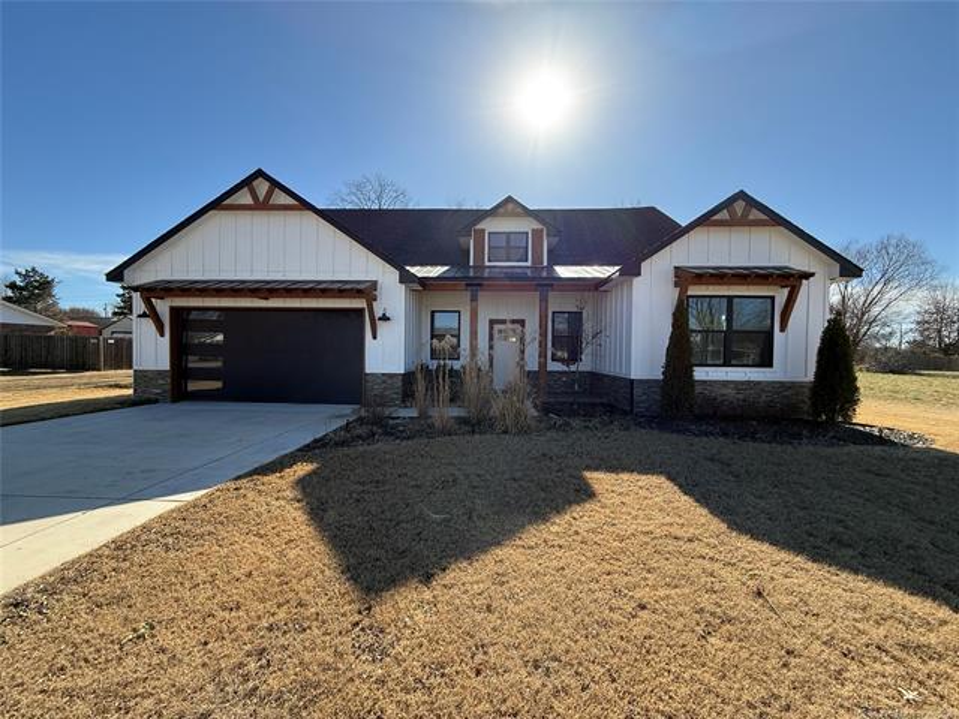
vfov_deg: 85.7
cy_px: 360
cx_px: 480
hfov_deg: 102.1
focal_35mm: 14
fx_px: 388
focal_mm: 2.22
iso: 64
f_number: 2.2
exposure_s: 1/955
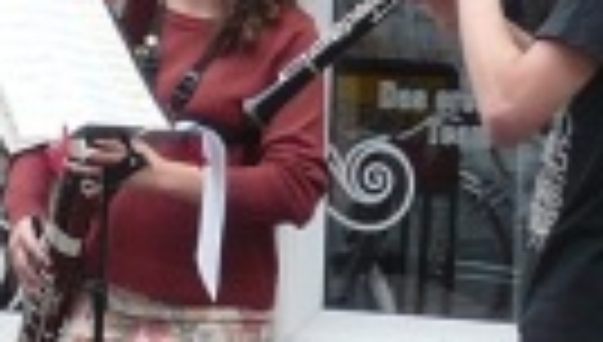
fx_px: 5591
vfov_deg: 3.5
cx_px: -108
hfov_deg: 6.1
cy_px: 146
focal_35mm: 349
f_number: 3.8
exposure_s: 1/100
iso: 100
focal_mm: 10.4
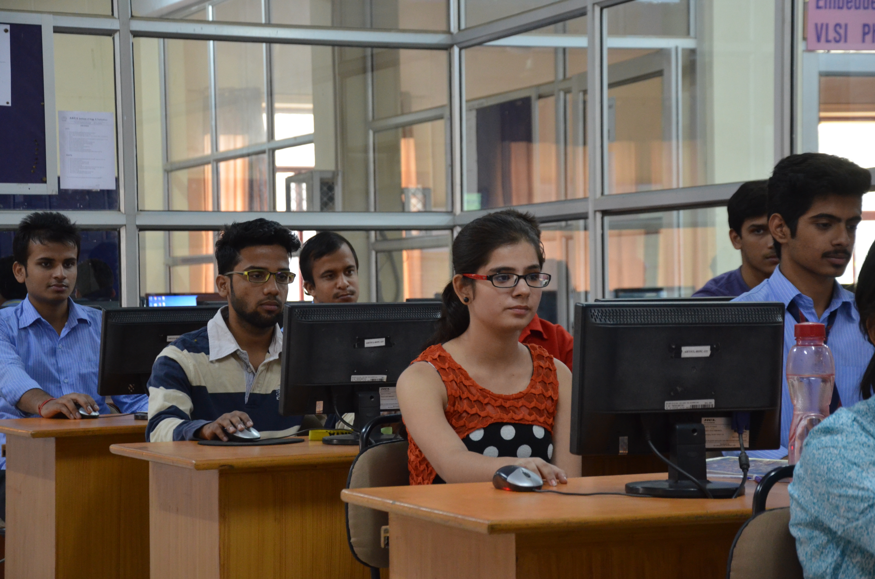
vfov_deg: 14.6
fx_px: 2256
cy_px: 290
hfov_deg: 22.0
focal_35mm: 93
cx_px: 438
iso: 1600
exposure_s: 1/15
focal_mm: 62
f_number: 5.3
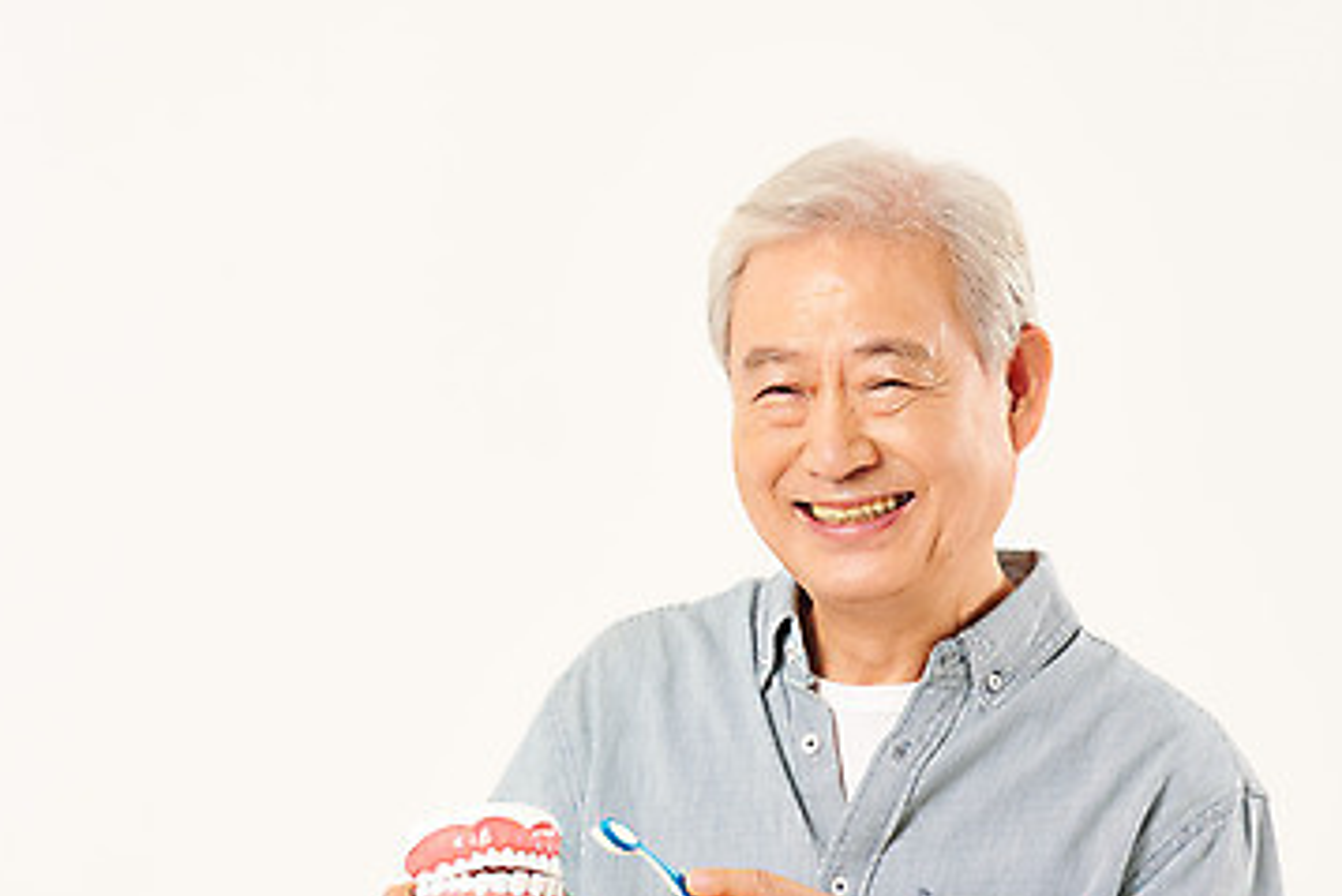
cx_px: 467
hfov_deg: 7.7
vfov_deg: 5.1
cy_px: 682
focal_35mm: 268
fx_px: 9994
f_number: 8
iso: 100
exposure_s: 1/125
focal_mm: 160
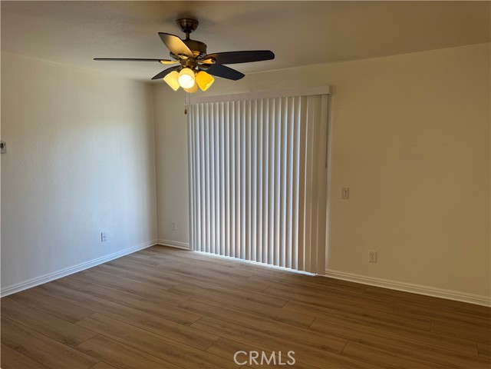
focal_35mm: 24
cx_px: 246
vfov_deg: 56.8
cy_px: 184
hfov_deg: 71.6
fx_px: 340
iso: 50
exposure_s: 1/123
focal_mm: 6.76
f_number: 1.78
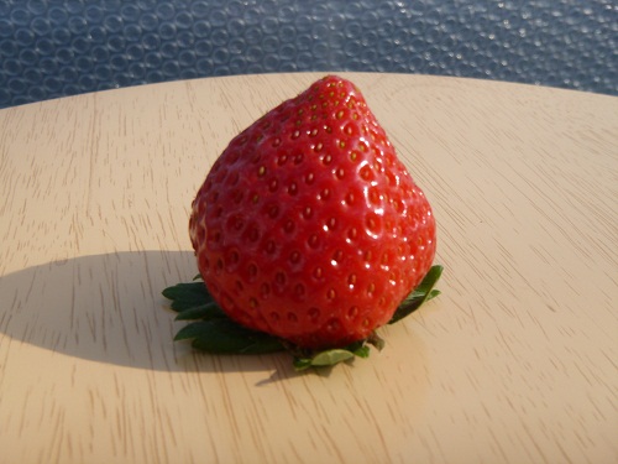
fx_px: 839
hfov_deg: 40.4
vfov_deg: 30.9
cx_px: 309
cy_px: 232
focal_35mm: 47
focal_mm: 8.4
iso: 100
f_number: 4.8
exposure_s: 1/320
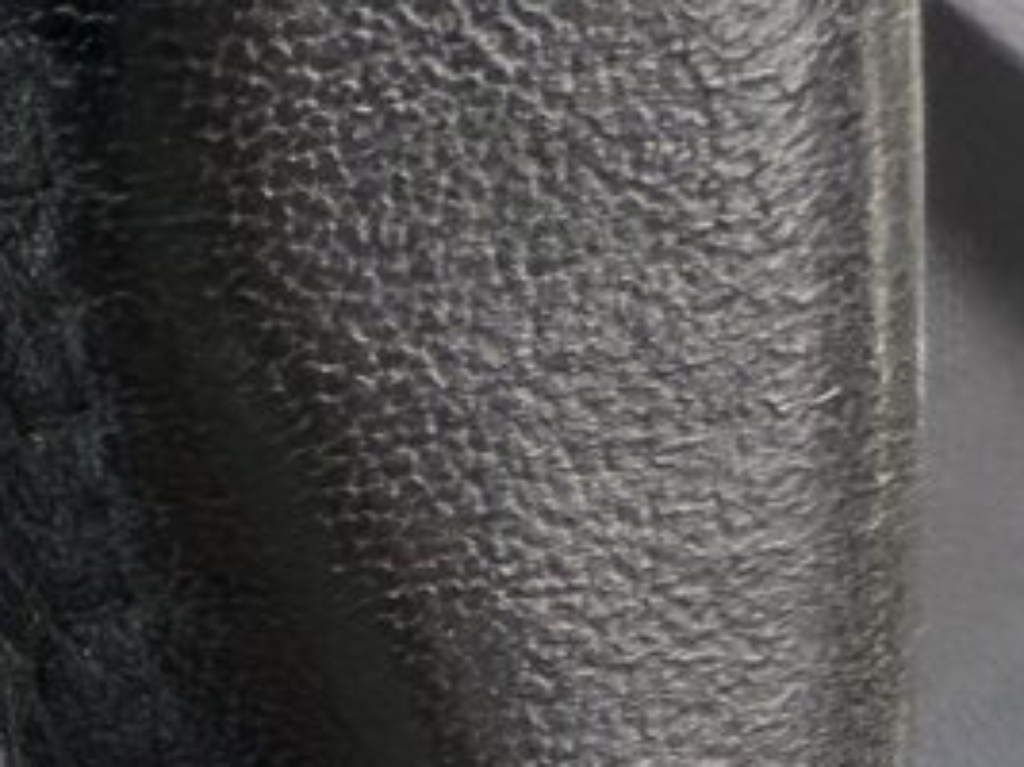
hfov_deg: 13.7
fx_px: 3400
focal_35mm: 115
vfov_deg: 12.3
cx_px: -1212
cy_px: 1120
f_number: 2.2
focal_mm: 2.22
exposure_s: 1/209
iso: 50
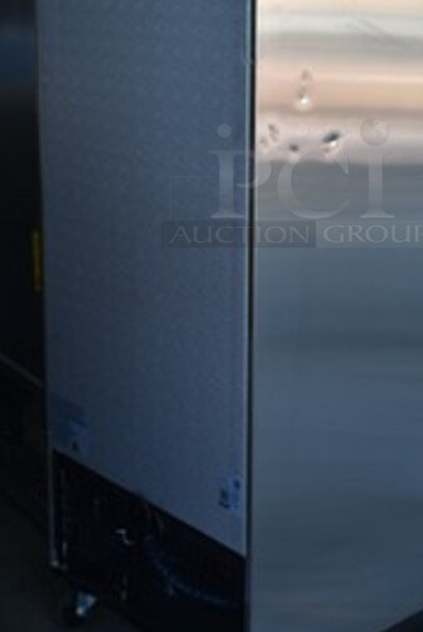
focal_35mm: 65
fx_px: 1142
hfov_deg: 20.9
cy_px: 181
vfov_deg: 30.5
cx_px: 302
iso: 100
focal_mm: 24
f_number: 4
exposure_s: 1/160
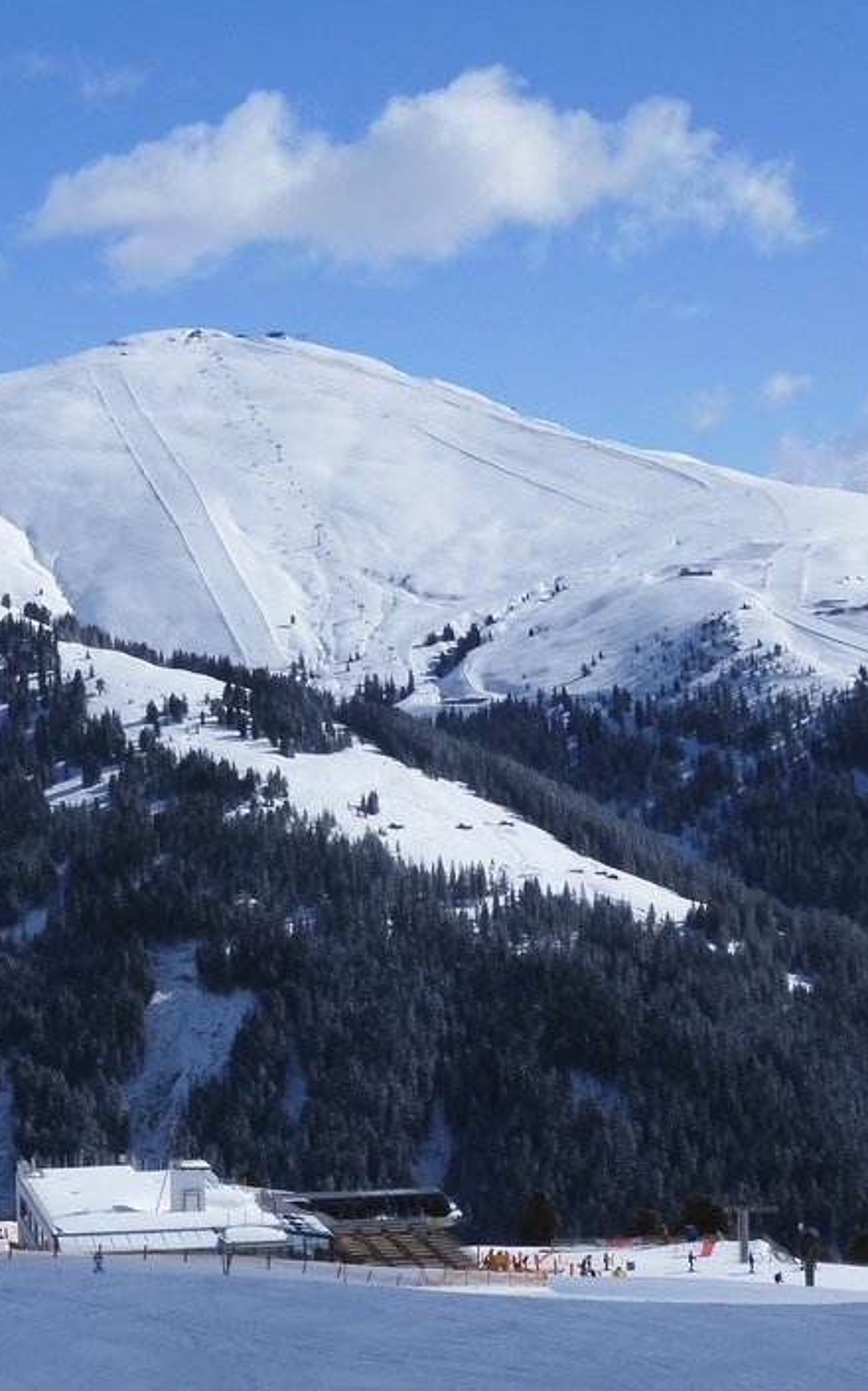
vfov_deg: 20.8
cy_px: 695
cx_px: 24
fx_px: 3789
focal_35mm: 100
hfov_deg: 12.9
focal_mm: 12.5
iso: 100
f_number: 5
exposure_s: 1/1600
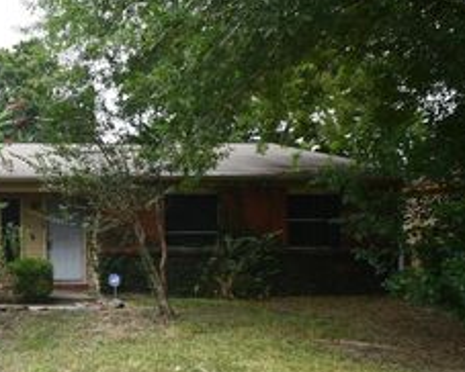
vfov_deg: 46.9
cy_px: 222
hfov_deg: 46.8
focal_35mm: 31
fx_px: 427
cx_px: -8
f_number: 10
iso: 640
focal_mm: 10
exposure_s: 1/400
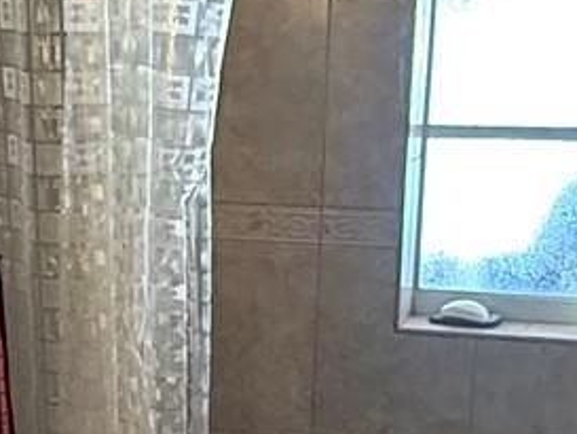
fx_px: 1367
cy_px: 493
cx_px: 156
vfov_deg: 17.3
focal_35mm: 82
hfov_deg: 23.6
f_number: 2.2
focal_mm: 2.22
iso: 800
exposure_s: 1/60
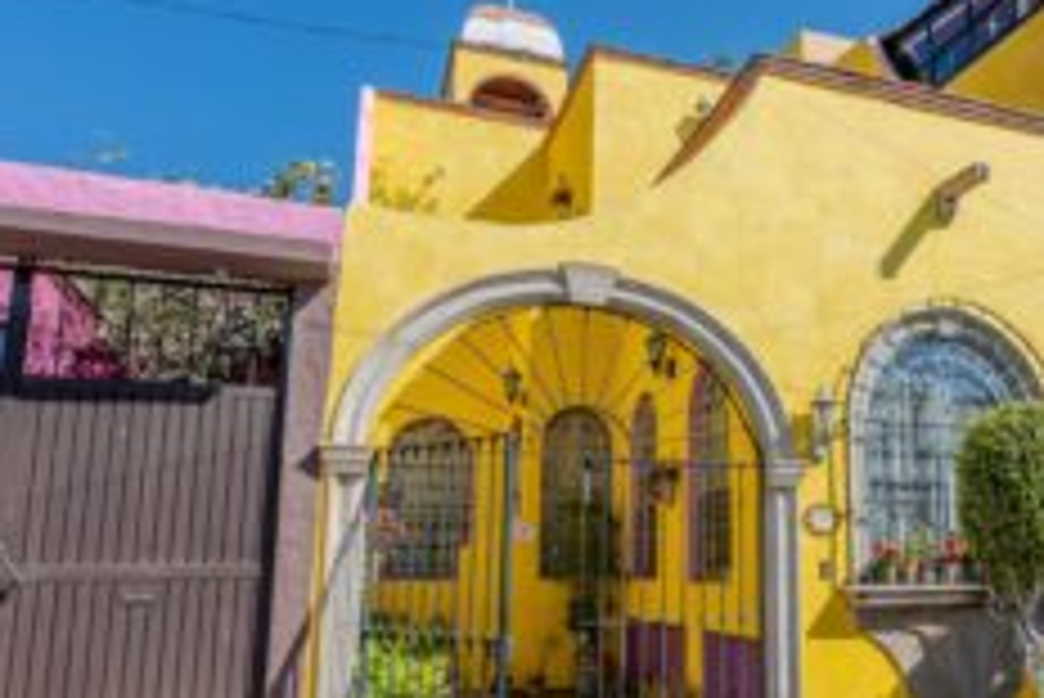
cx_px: 738
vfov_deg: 42.3
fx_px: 900
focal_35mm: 31
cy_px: 403
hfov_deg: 58.2
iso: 250
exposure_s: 1/400
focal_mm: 18
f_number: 10
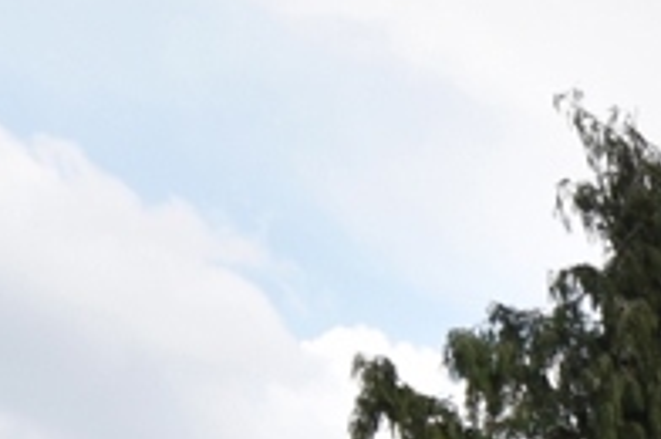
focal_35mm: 92
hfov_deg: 16.4
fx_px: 1686
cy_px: 1155
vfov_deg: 11.4
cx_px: 1356
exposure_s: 1/320
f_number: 4.5
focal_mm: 10
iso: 100
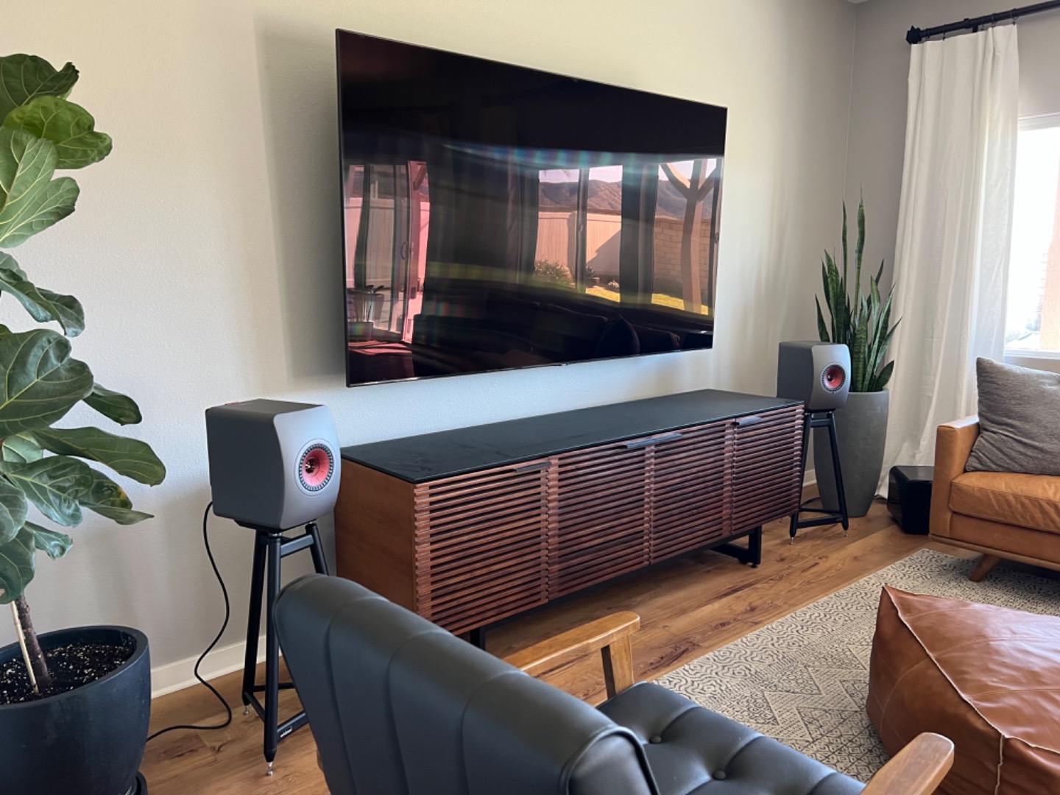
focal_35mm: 26
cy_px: 398
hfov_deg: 67.3
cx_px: 530
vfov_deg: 53.1
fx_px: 796
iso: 160
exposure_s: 1/60
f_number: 1.5
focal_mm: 5.7
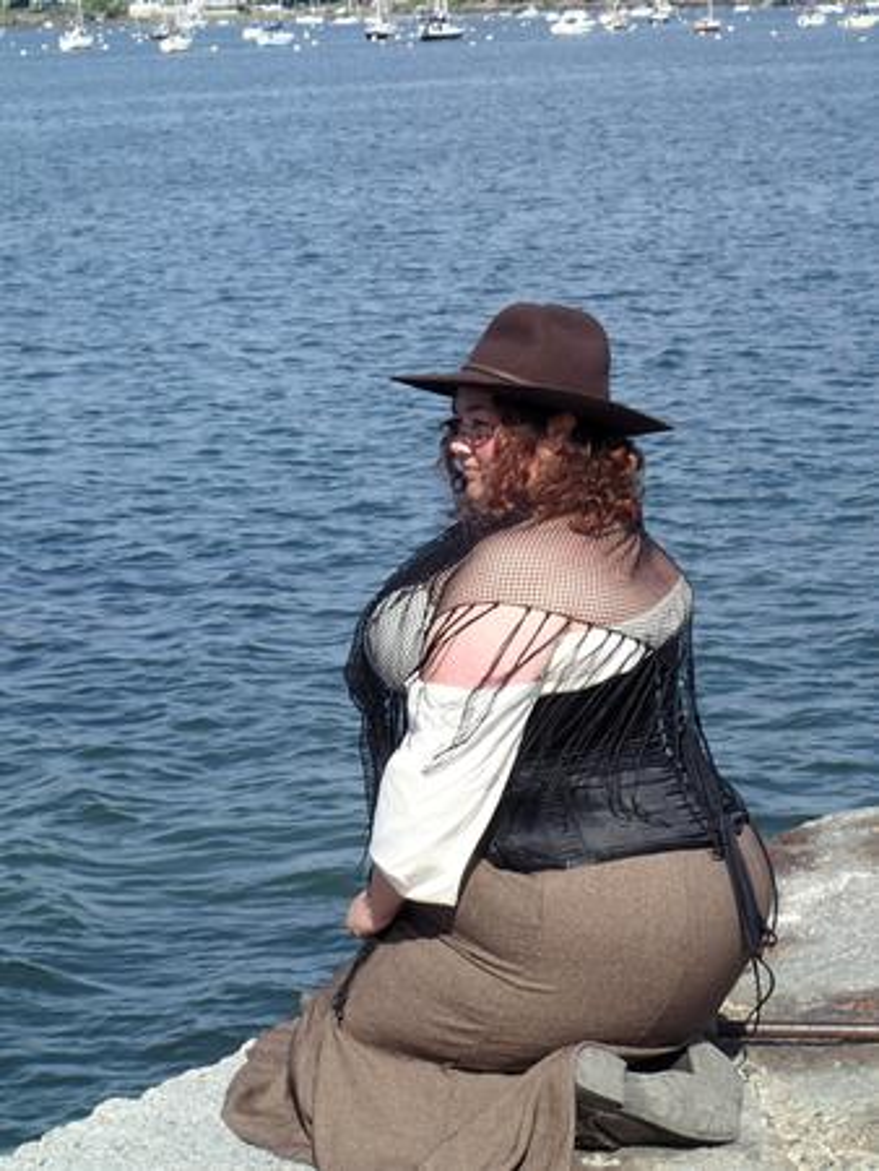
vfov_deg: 19.6
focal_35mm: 100
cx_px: 440
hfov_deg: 14.8
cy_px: 586
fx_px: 3383
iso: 100
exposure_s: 1/320
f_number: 6.3
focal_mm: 18
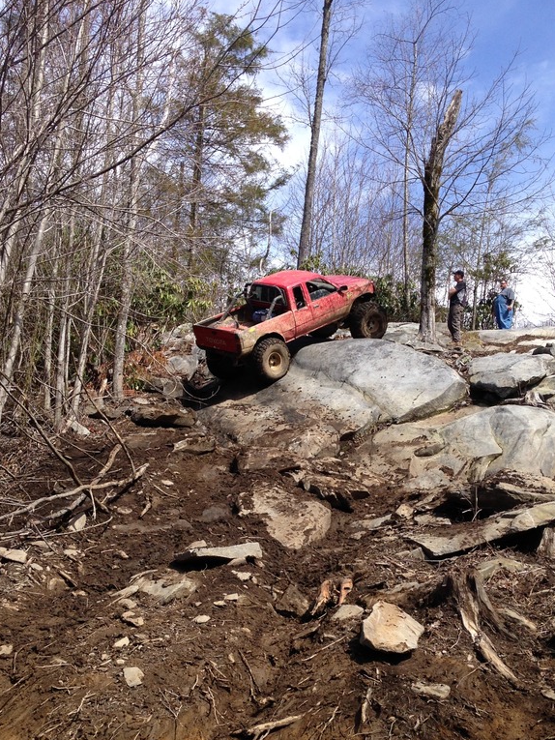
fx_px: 983
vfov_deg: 40.9
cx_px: 305
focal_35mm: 46
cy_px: 474
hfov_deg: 31.5
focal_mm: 4.12
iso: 50
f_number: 2.4
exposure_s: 1/742
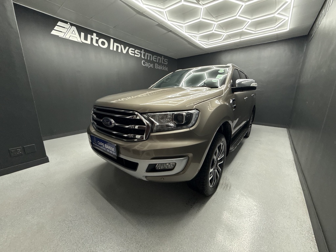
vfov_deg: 85.7
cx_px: 168
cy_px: 126
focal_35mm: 14
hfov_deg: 102.1
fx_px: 136
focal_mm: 2.22
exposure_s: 1/99
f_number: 2.2
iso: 160
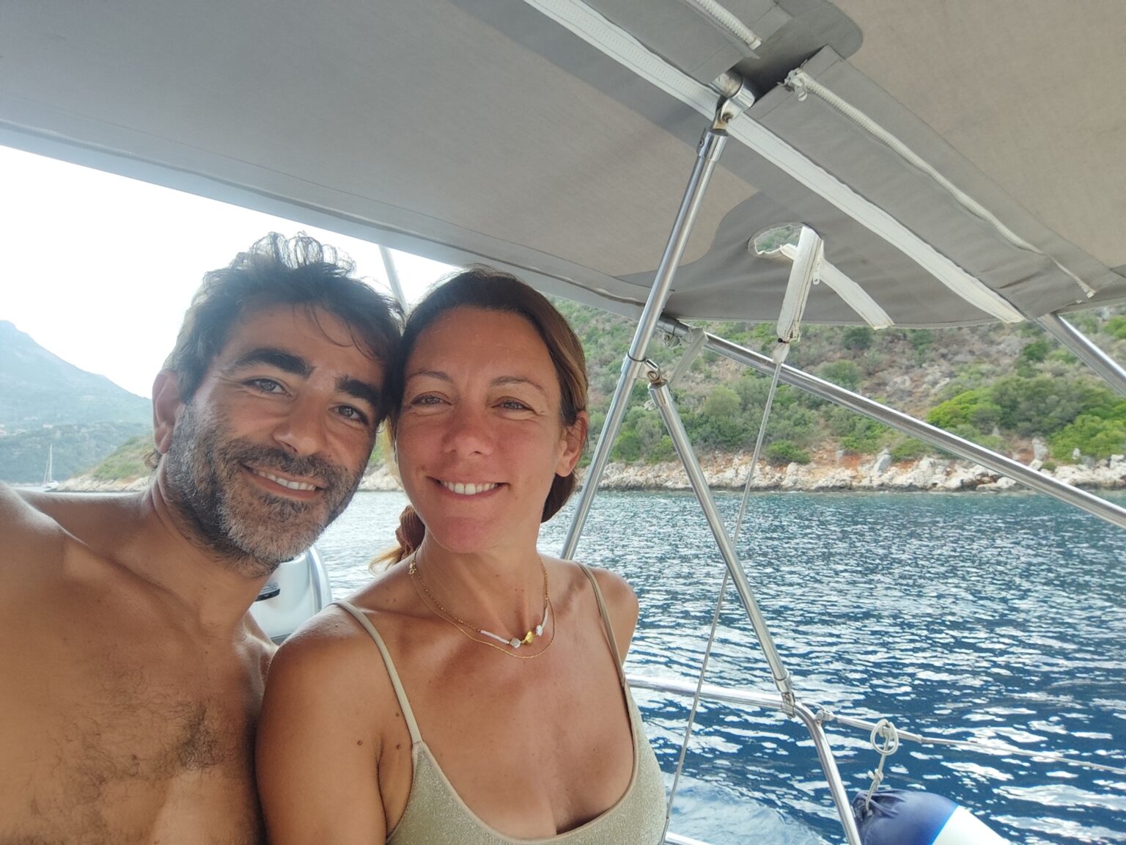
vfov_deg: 56.8
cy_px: 422
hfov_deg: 71.6
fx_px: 781
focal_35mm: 24
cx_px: 563
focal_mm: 3.27
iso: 50
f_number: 2.45
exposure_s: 1/560
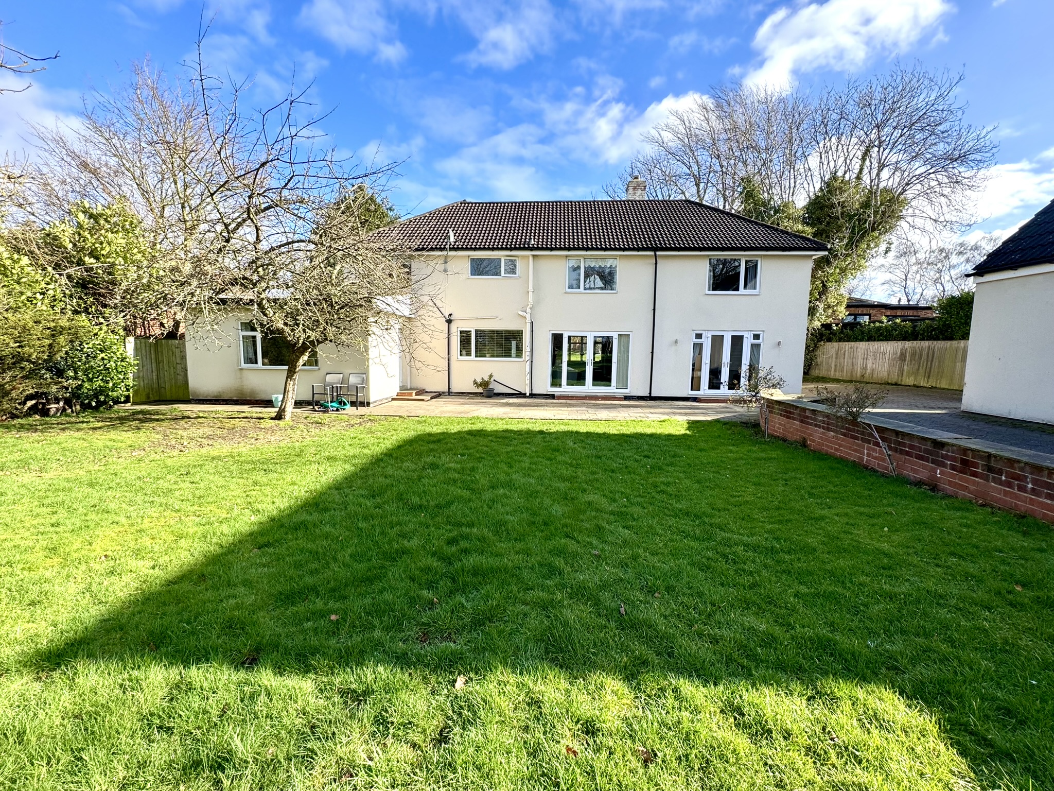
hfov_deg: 102.1
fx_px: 426
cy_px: 396
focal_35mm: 14
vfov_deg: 85.7
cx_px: 527
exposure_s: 1/561
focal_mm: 2.22
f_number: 2.2
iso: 40
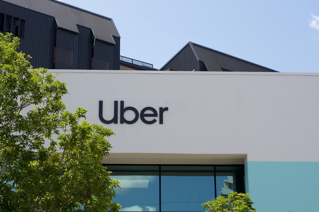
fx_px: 664
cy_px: 106
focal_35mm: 75
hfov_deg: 27.0
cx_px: 160
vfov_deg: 18.1
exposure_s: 1/1600
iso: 200
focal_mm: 50
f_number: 4
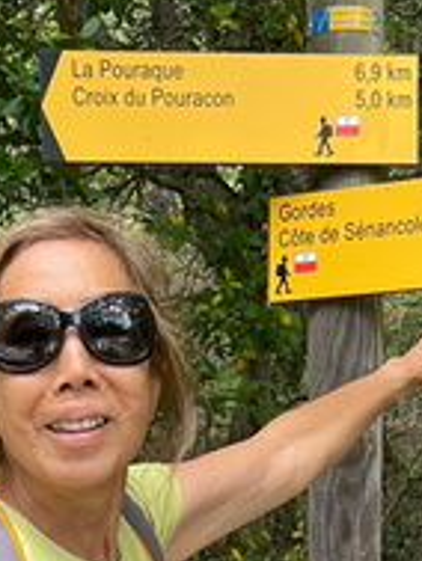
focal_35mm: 104
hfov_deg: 14.2
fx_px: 1689
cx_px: 186
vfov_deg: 16.8
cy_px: 888
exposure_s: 1/418
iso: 50
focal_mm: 5.7
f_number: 1.5
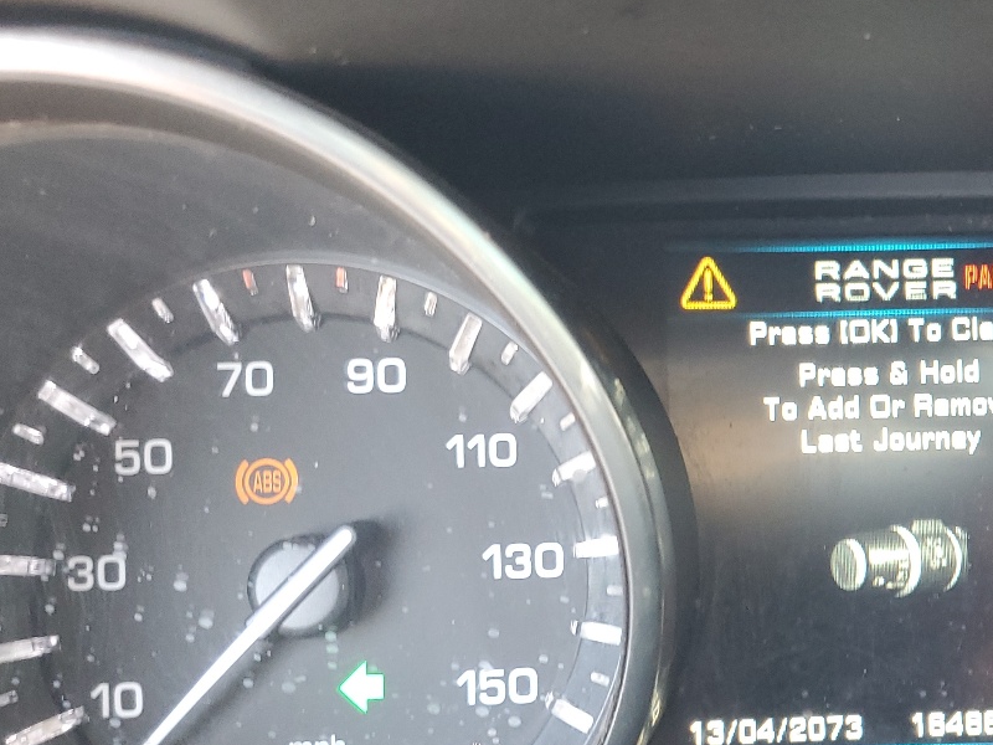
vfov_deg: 27.9
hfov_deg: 35.4
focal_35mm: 52
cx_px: 824
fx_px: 1492
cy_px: 476
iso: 132
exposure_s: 1/60.2
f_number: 1.5
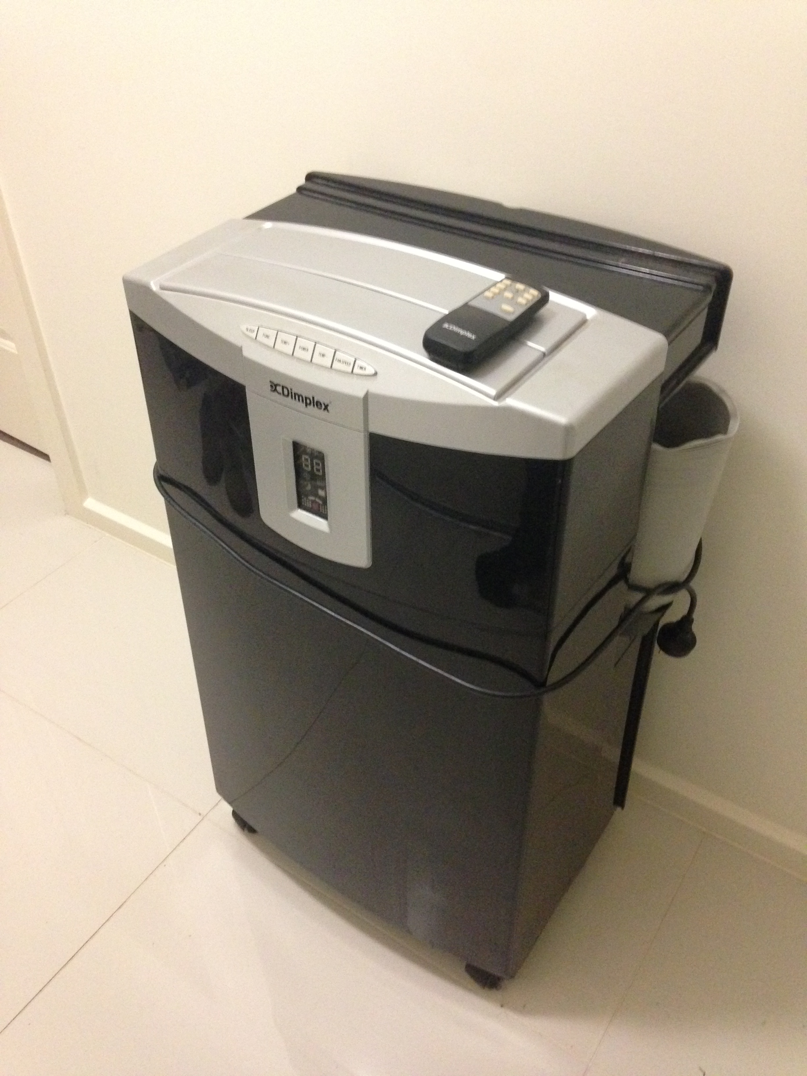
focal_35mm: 33
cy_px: 538
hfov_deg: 42.9
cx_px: 404
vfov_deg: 55.4
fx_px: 1026
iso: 500
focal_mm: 4.12
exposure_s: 1/15
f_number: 2.4
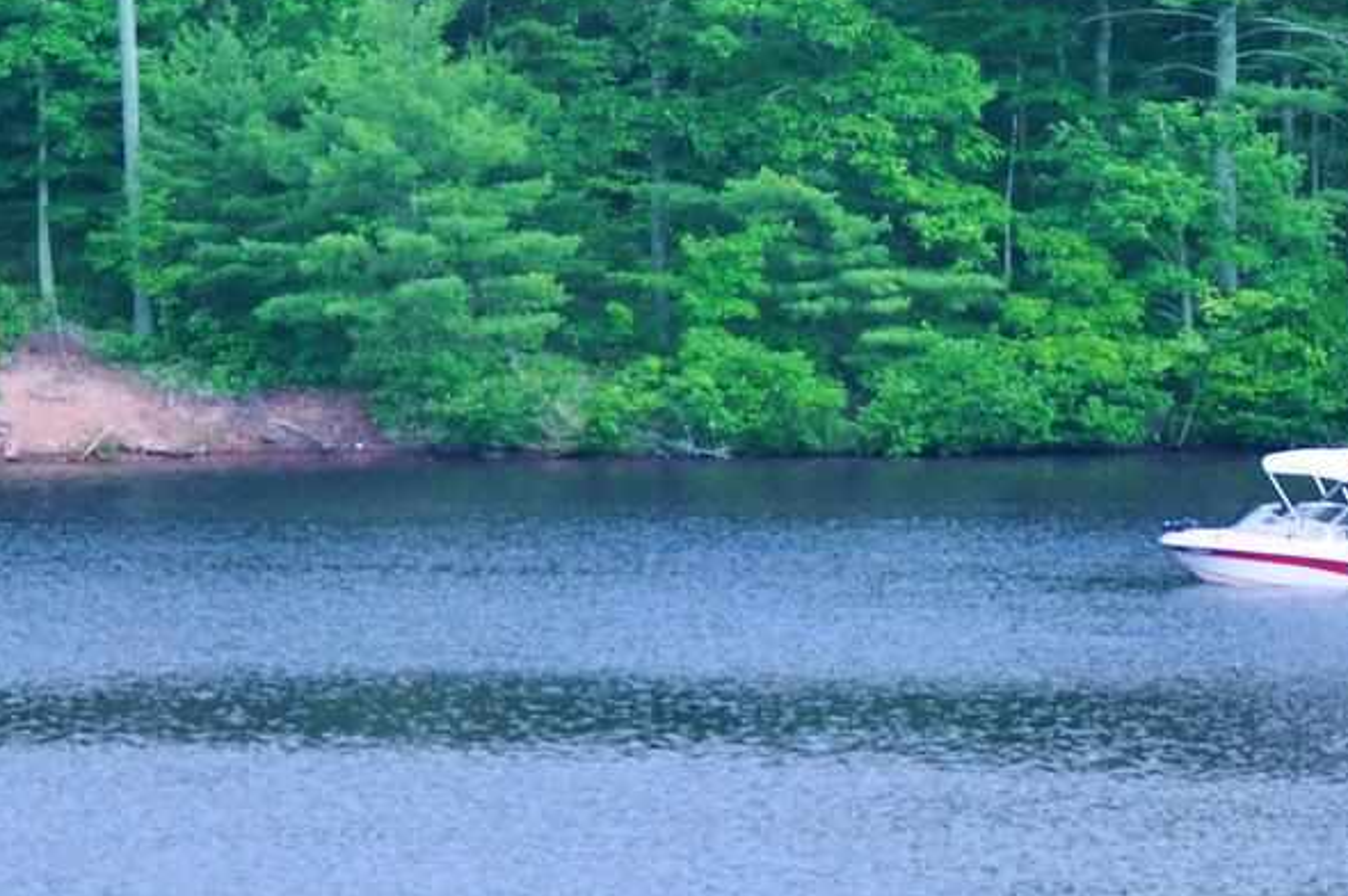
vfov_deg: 2.5
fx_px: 20449
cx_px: 651
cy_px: 462
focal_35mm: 547
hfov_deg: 3.8
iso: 320
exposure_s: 1/125
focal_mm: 105
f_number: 5.6
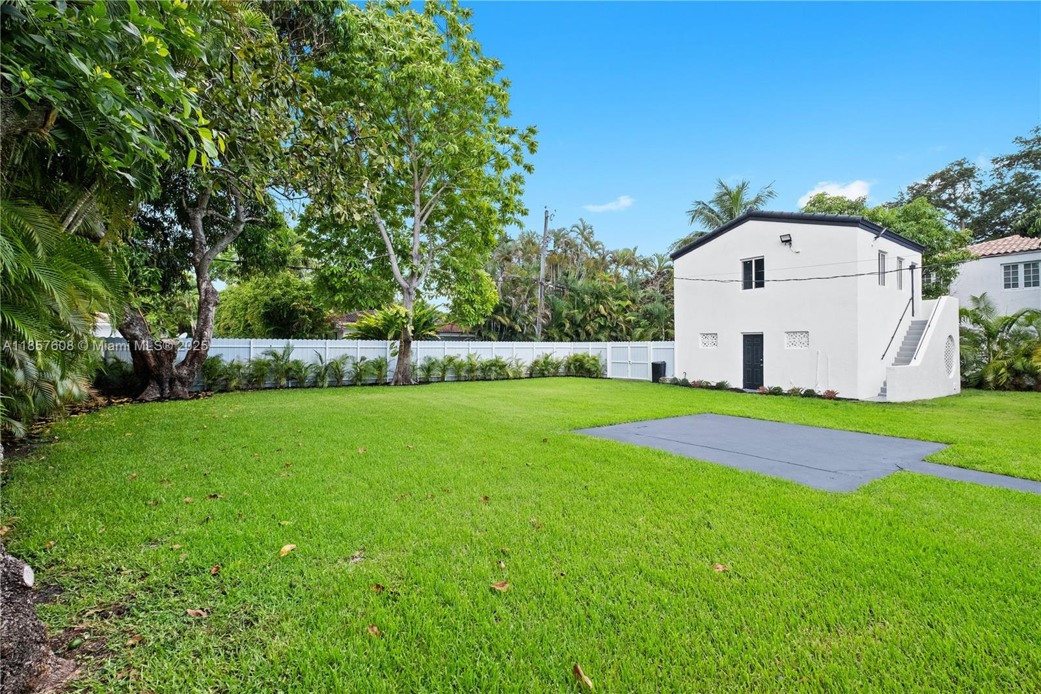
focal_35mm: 15
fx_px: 434
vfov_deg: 77.3
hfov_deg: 100.4
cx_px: 520
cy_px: 347
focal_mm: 10
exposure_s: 1/100
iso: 640
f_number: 8
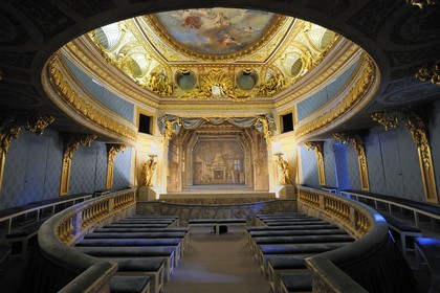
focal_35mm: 14
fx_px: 171
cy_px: 146
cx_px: 220
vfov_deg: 81.2
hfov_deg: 104.3
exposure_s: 20
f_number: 11
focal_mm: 14
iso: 200
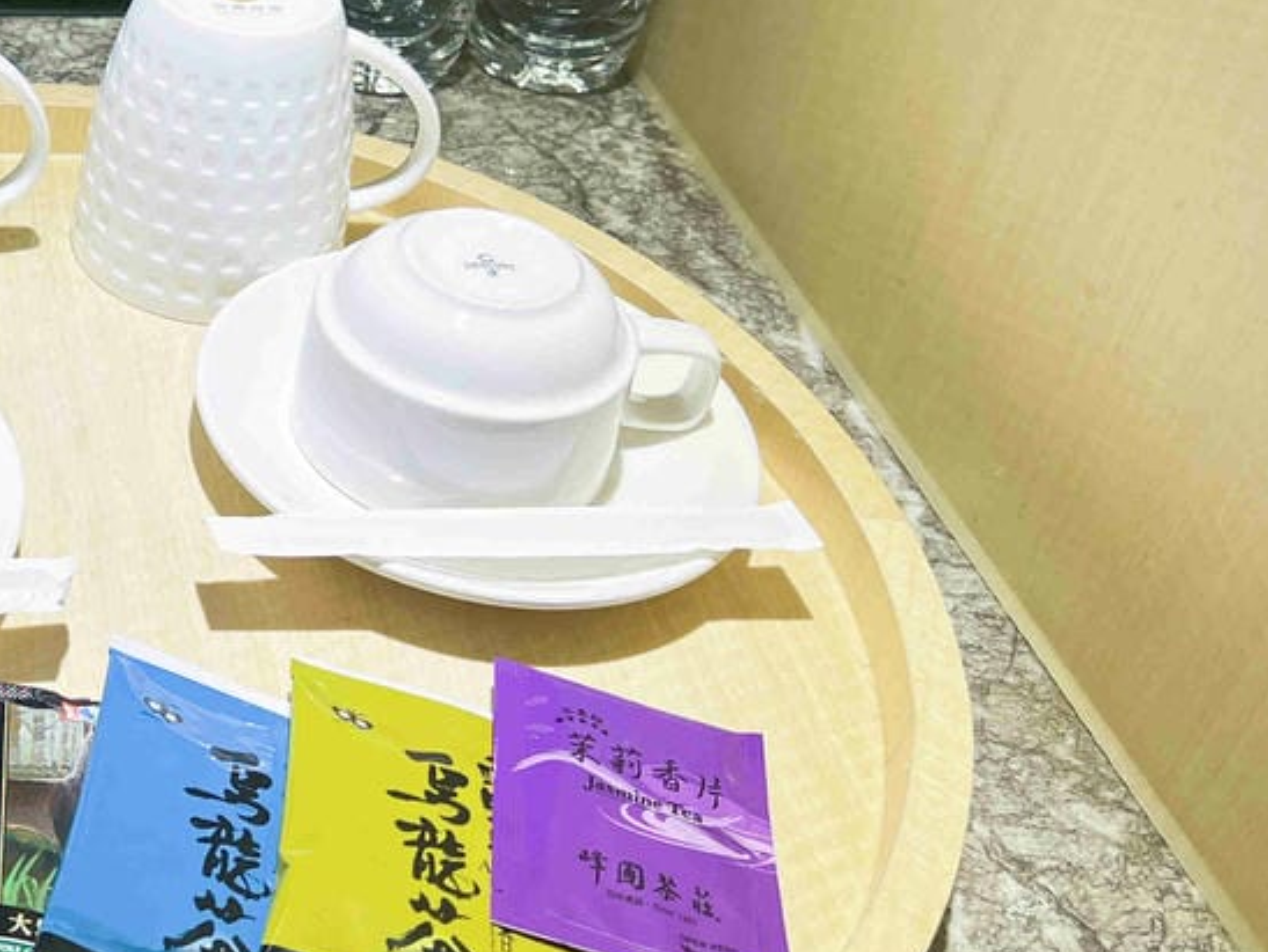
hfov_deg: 31.5
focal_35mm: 57
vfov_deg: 25.5
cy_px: 283
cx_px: 35
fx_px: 2089
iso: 50
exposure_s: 1/120
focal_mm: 5.7
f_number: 1.5
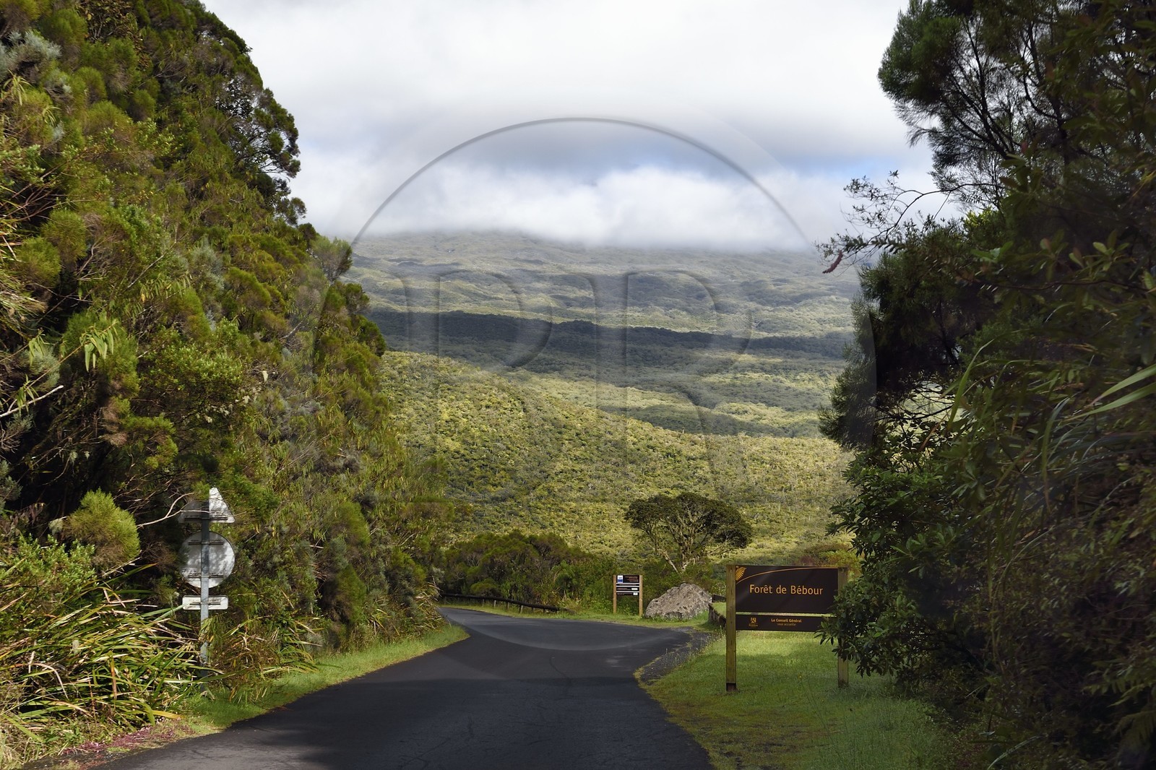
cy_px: 385
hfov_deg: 42.8
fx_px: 1477
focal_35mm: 46
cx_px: 578
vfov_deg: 29.2
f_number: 8
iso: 200
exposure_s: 1/320
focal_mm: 46
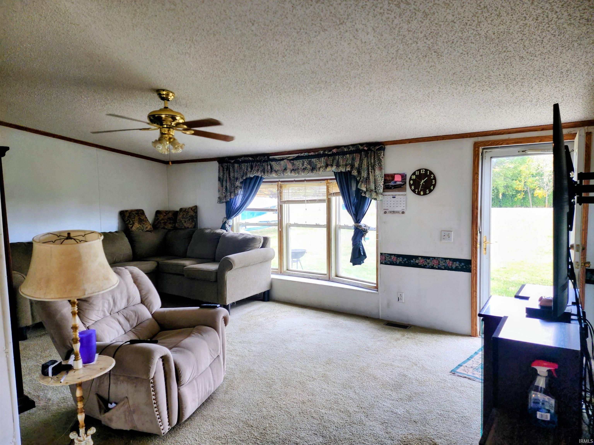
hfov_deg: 73.9
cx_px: 297
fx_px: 395
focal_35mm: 23
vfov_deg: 58.9
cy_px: 222
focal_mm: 6.4
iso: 64
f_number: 1.8
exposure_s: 1/120
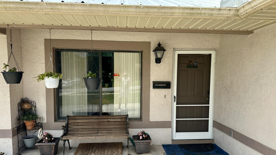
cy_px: 94
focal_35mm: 27
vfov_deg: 42.7
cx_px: 141
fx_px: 198
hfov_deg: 69.9
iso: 80
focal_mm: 6.86
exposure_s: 1/1812
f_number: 1.78
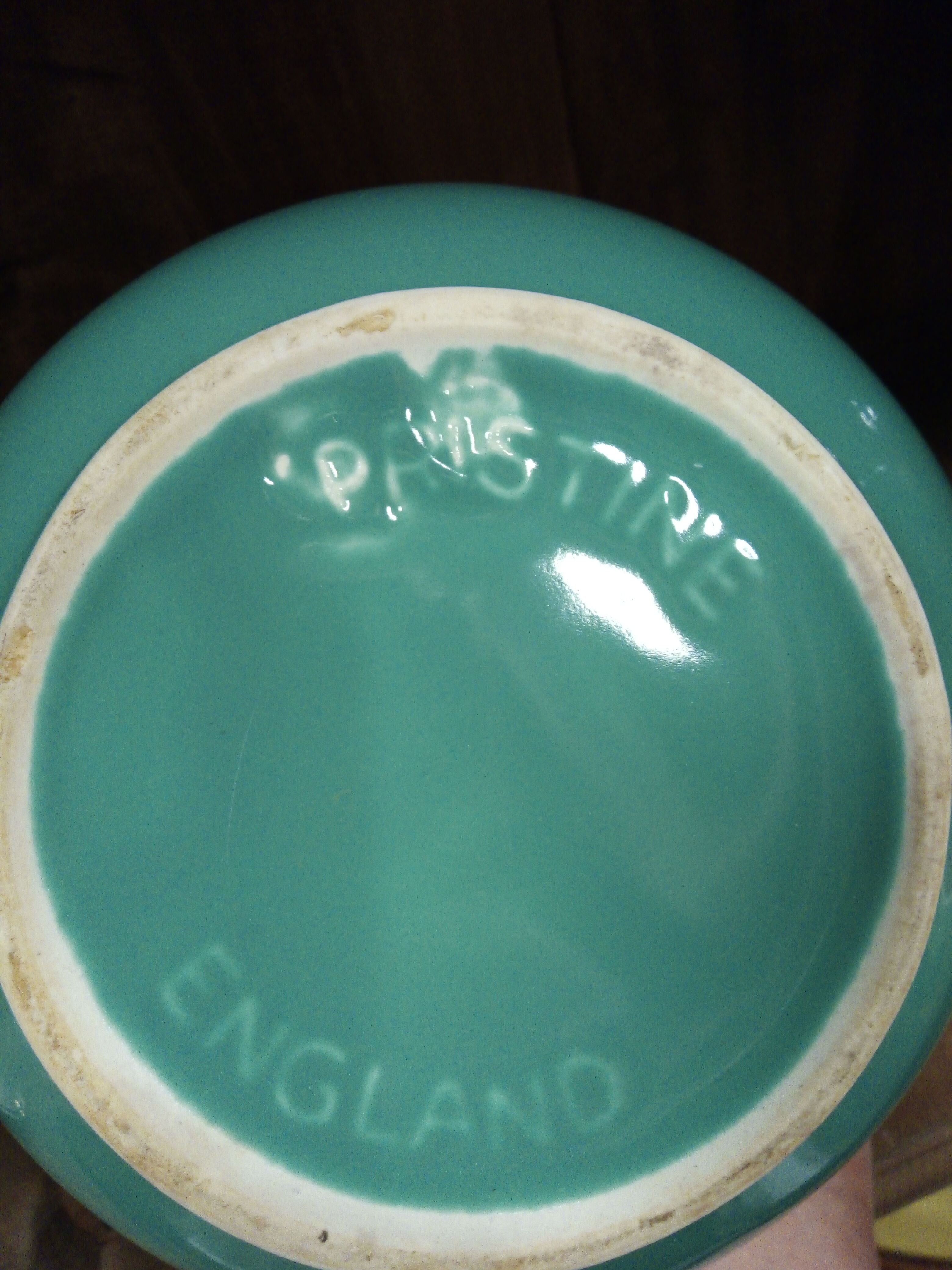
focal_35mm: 28
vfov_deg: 63.4
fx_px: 1027
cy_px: 635
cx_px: 476
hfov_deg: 49.7
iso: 457
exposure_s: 1/14.3
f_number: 2.2
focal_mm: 4.52
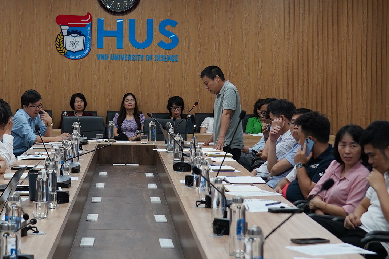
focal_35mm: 90
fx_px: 971
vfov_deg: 15.1
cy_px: 62
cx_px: 120
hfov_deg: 22.5
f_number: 4
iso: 500
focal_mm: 32
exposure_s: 1/160
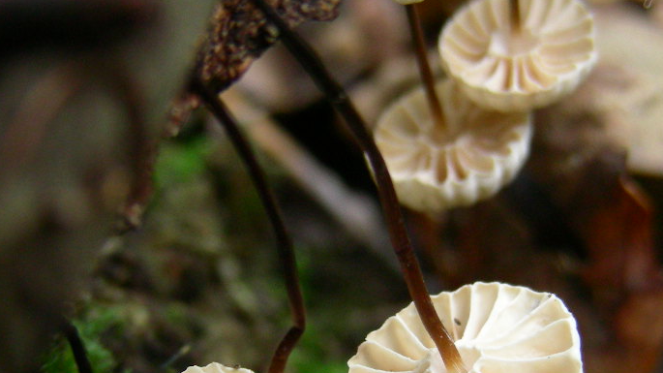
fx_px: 2004
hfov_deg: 18.8
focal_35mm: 114
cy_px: 284
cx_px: 407
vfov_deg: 10.6
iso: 200
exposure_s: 1/3.7
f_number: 3.5
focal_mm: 11.7
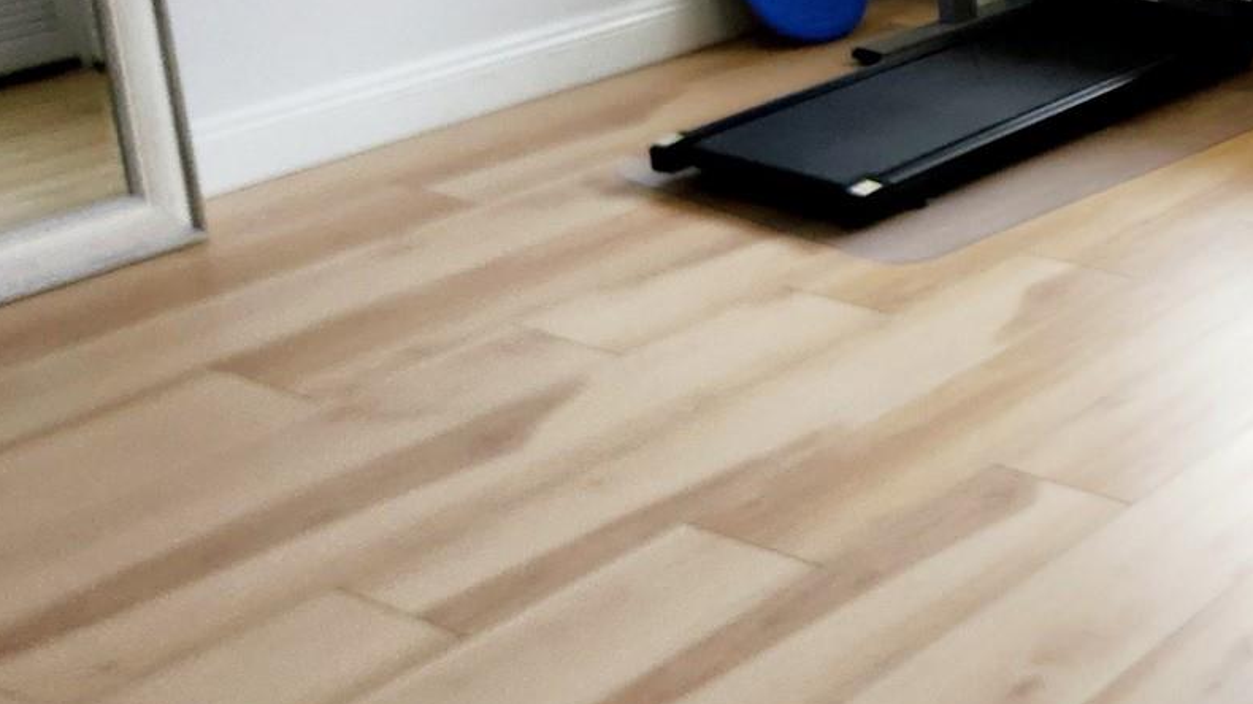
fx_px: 2159
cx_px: 1538
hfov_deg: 27.9
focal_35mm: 65
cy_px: -60
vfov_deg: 17.9
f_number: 1.8
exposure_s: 1/182
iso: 200
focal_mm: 5.4
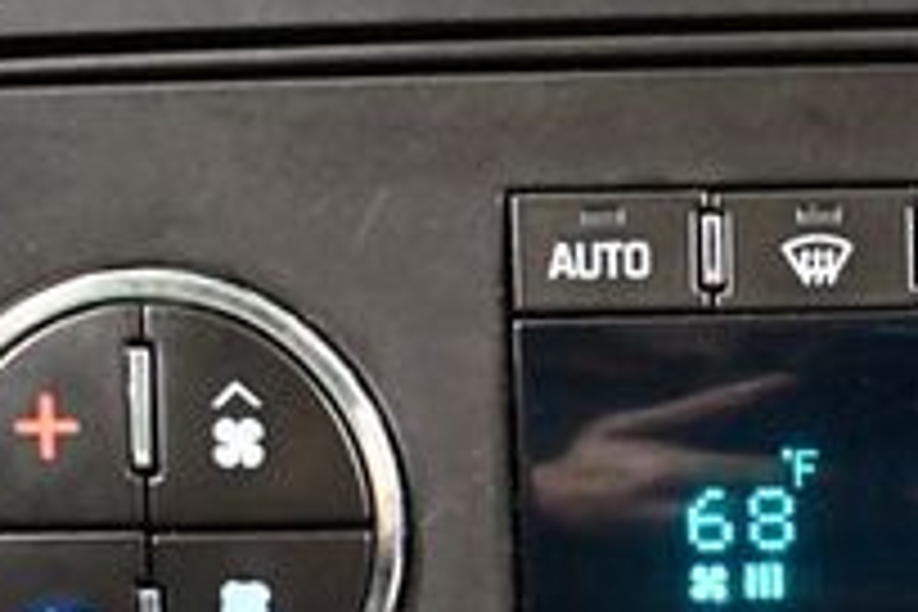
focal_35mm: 113
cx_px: 940
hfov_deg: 17.6
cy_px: 657
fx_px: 2881
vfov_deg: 12.0
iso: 11400
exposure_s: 1/60
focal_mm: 18
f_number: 3.5
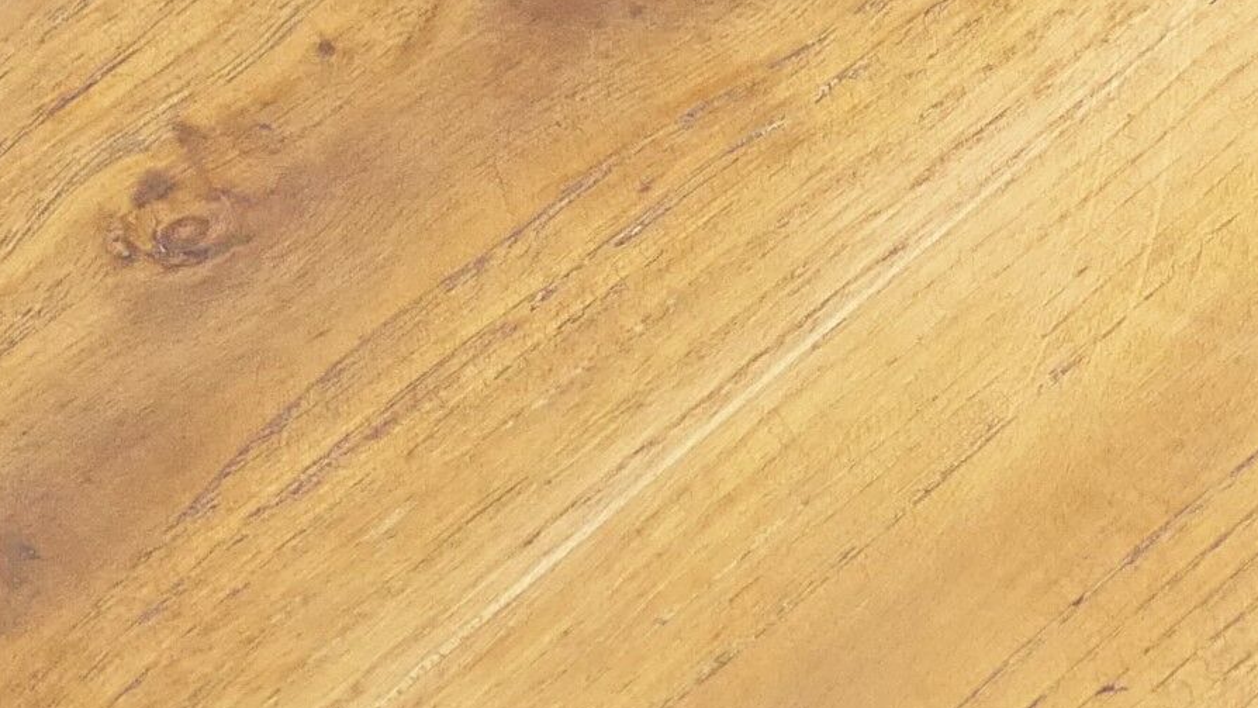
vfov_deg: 5.4
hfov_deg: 9.4
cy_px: -77
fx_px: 7472
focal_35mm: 224
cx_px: 1666
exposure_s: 1/60
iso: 800
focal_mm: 20
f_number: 1.7
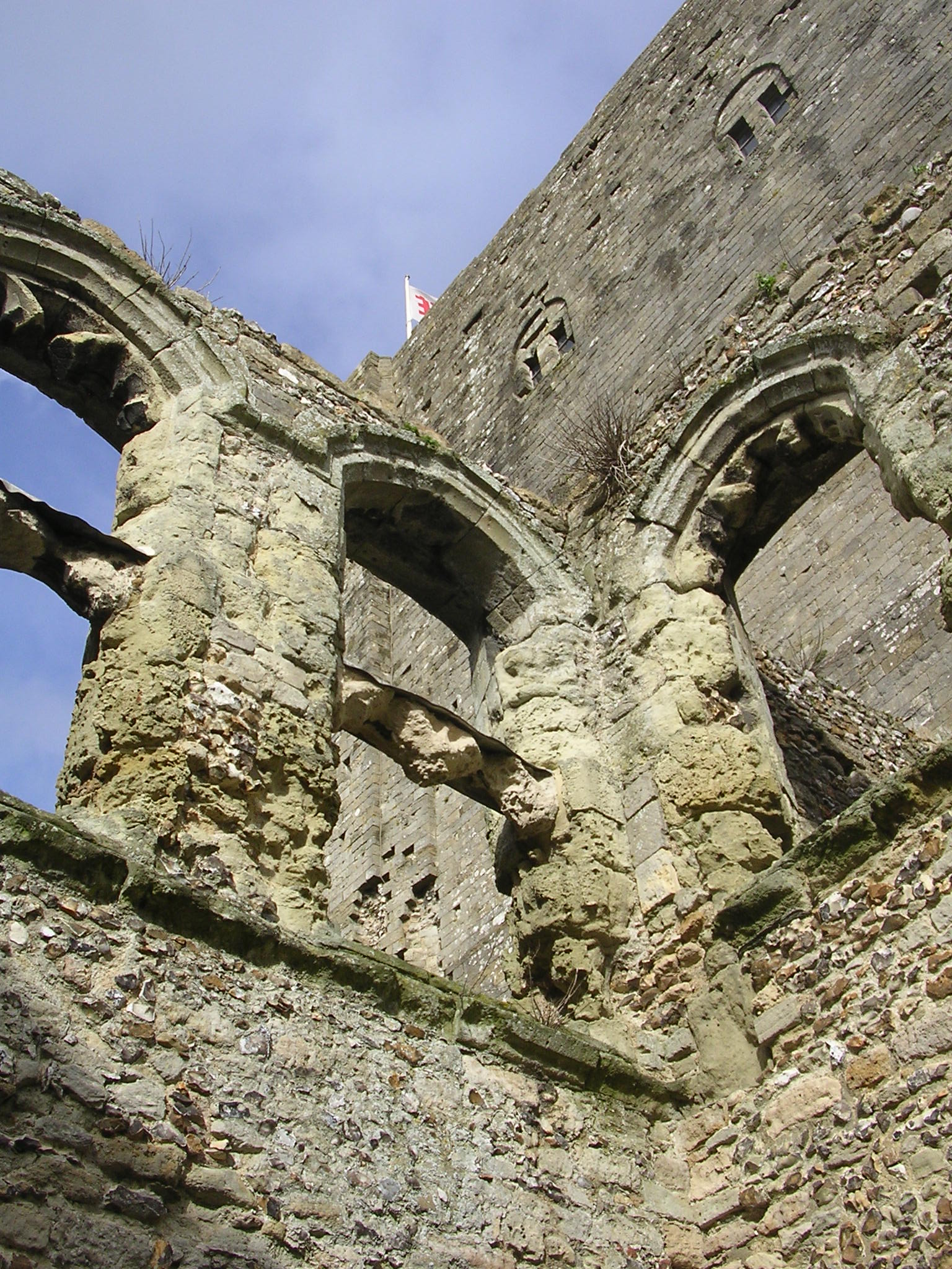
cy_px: 634
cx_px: 476
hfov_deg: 37.7
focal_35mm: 38
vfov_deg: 49.0
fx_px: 1393
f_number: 5.6
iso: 100
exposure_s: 1/266
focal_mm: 5.8
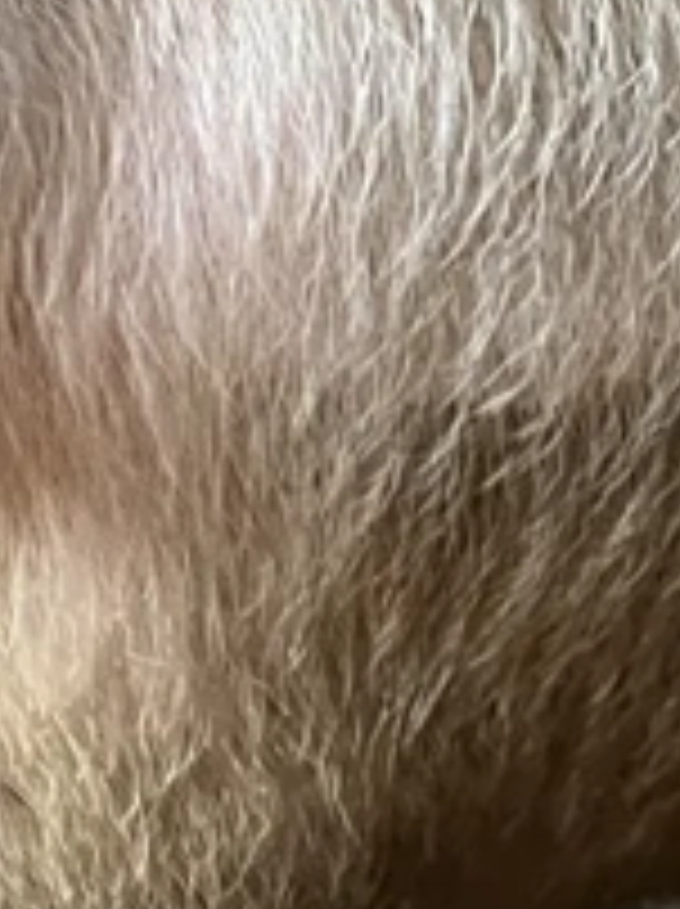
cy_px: 252
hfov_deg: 10.2
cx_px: -887
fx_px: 3386
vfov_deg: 15.2
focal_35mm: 129
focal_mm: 5.1
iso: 400
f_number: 1.6
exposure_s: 1/60
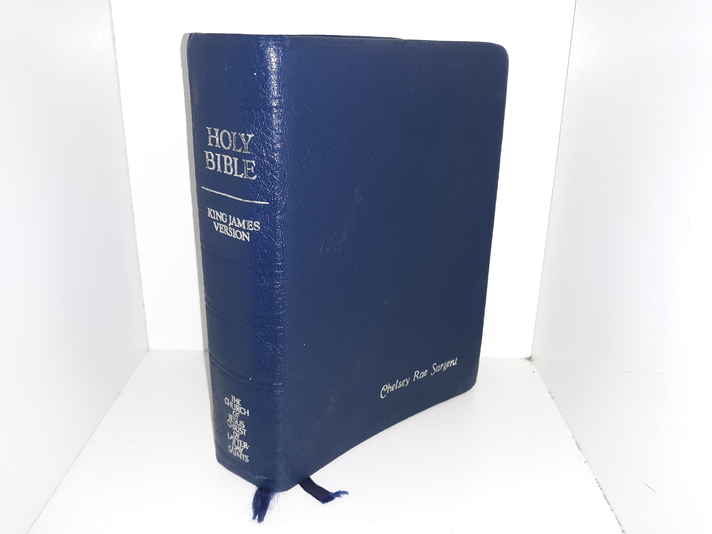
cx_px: 356
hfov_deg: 63.4
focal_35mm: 28
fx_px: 576
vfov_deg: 49.7
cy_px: 267
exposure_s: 1/100
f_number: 1.7
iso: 64
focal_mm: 3.7
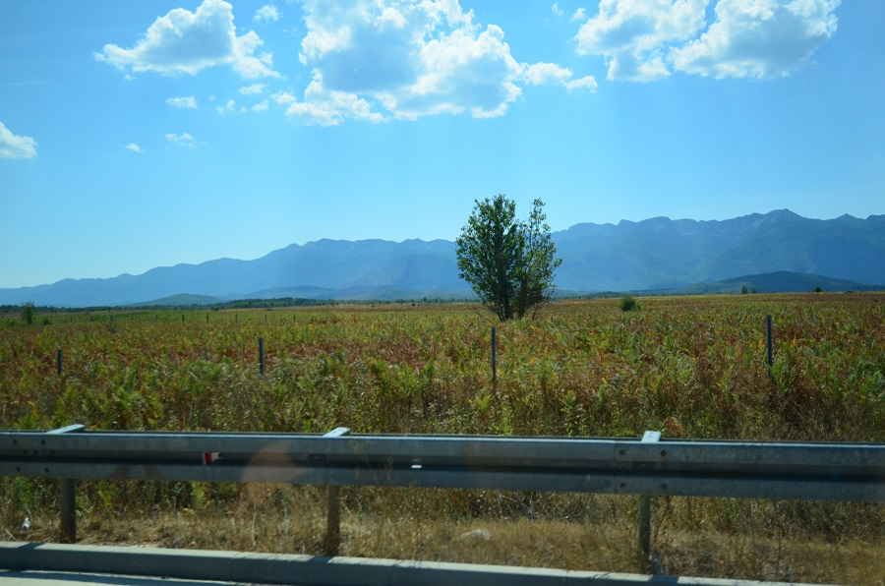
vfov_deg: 36.7
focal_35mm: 36
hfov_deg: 53.2
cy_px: 293
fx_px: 883
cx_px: 442
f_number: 4
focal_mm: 24
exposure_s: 1/6400
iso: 640
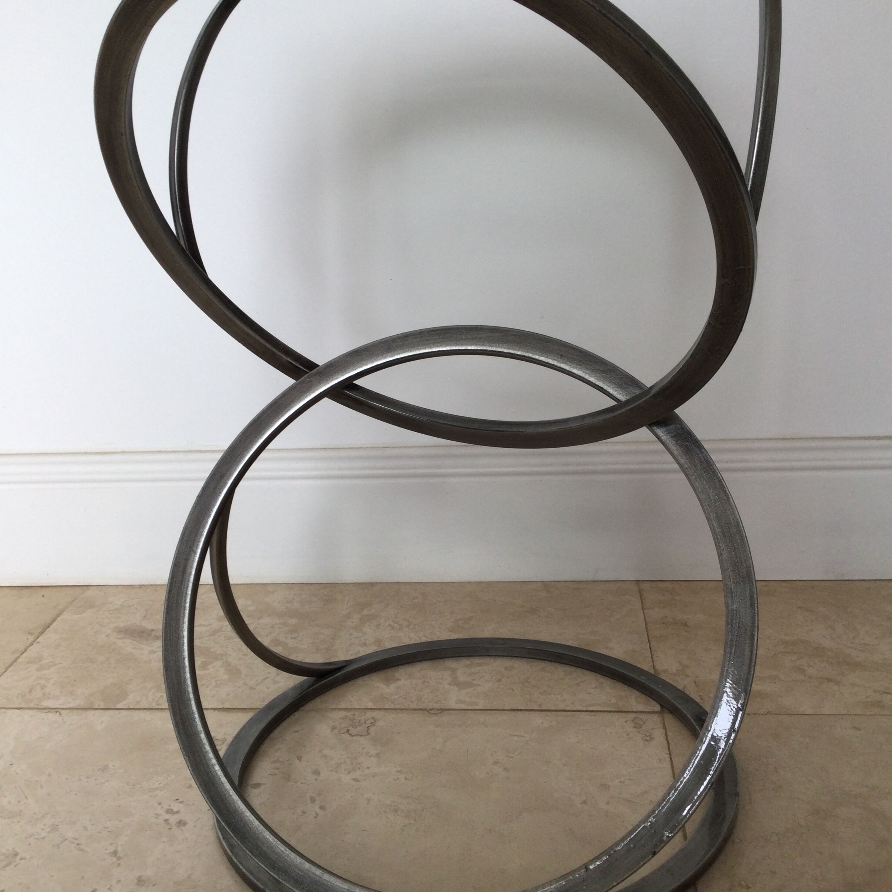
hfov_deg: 44.9
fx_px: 1079
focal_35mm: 37
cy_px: 454
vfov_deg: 44.9
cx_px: 444
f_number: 2.4
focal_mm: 3.3
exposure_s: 1/117
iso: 25
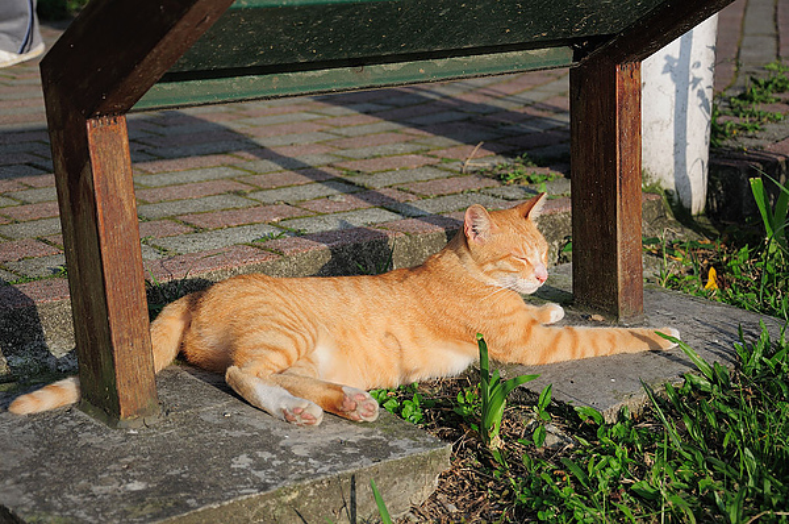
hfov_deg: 28.1
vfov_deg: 18.9
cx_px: 394
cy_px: 262
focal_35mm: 72
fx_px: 1575
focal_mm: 48
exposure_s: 1/640
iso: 200
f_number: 5.6
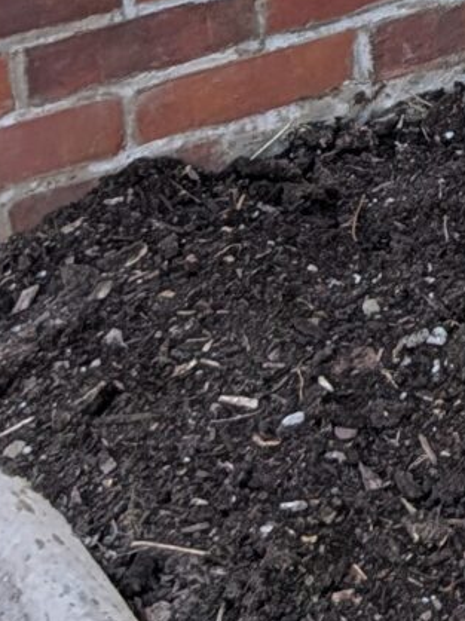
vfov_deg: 12.6
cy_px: -370
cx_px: 771
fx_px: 2636
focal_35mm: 147
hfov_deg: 9.7
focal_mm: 4.53
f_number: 1.7
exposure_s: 1/320
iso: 44
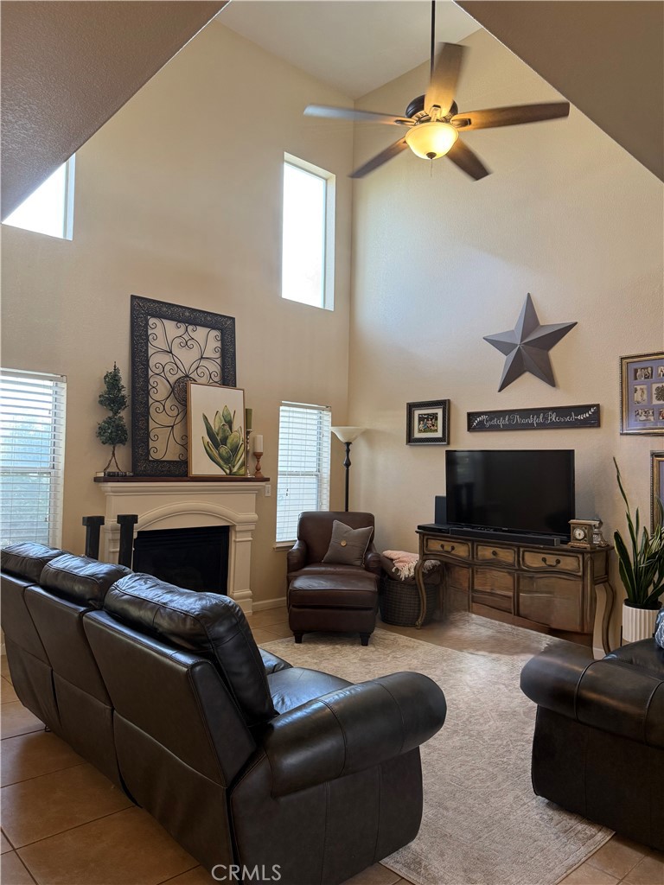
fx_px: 614
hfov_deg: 56.8
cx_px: 332
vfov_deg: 71.6
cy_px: 442
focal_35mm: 24
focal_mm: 6.76
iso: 200
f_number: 1.78
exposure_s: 1/120
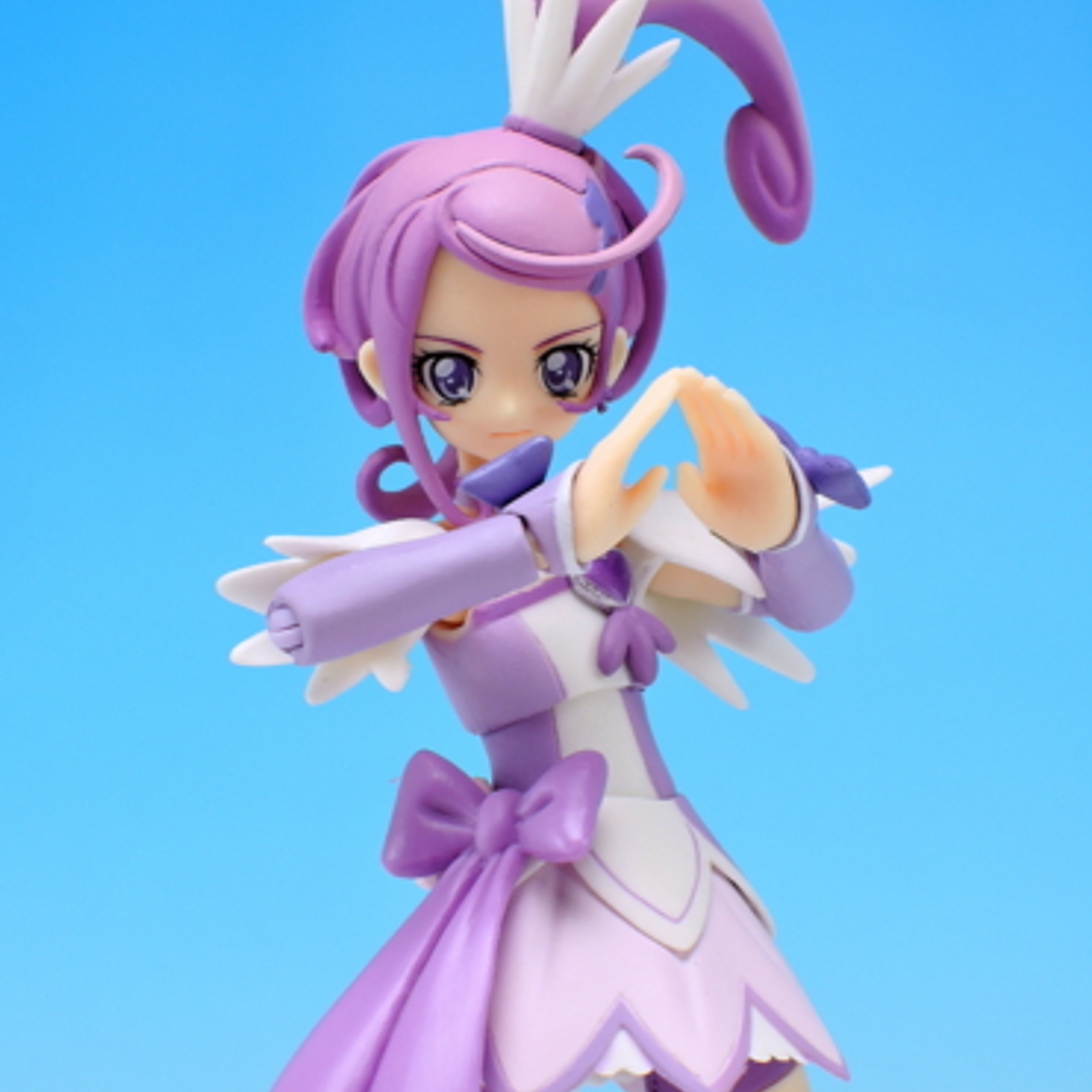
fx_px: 5104
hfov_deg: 12.2
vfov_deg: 12.2
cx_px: 543
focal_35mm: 143
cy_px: 556
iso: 80
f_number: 7.1
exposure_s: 1/2
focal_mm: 25.5
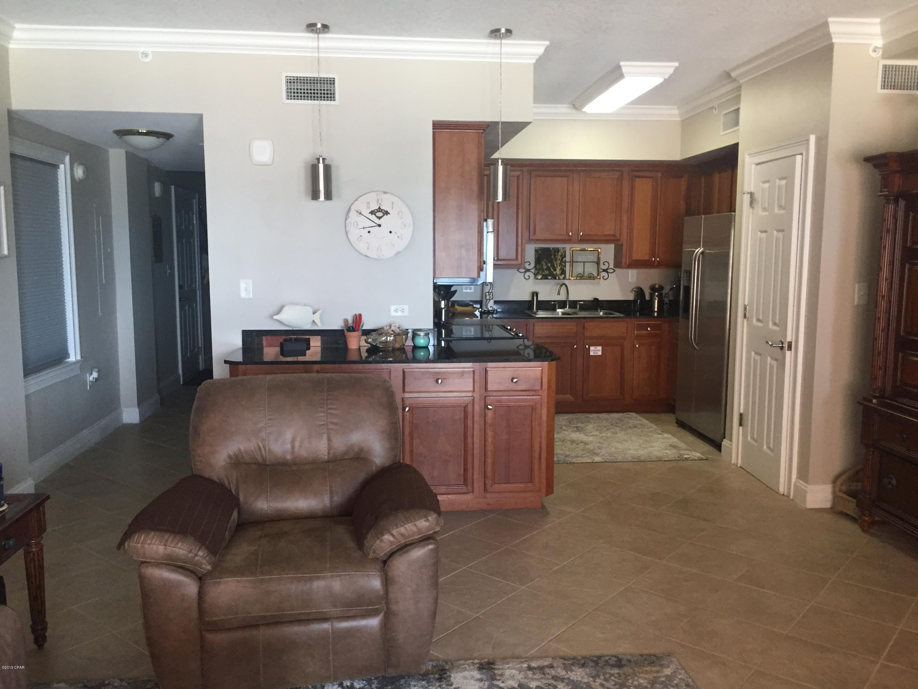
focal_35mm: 29
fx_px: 769
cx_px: 459
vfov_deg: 48.2
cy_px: 344
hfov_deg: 61.7
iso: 50
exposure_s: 1/30
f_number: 2.2
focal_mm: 4.15
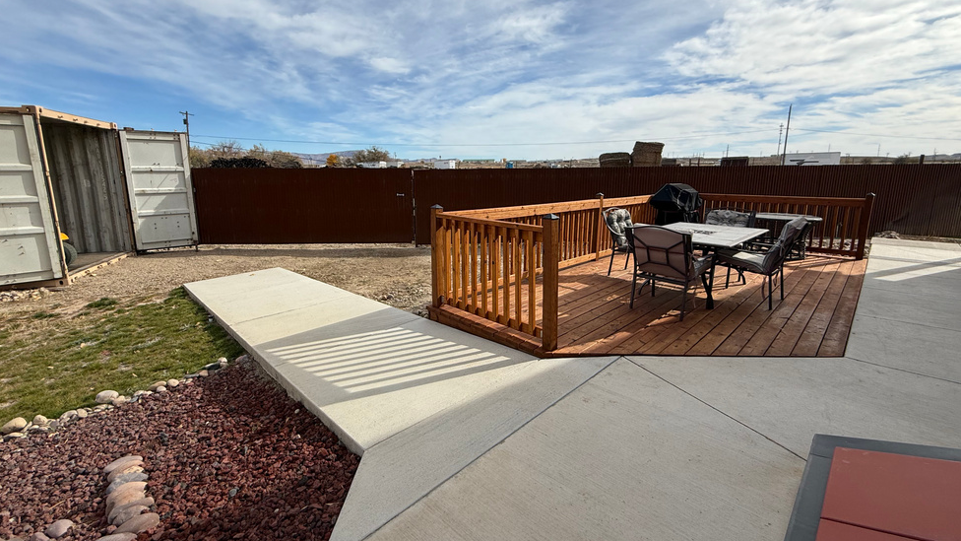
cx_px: 474
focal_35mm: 16
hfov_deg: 99.4
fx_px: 408
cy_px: 242
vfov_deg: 66.9
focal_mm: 2.22
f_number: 2.2
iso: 50
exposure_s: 1/2237
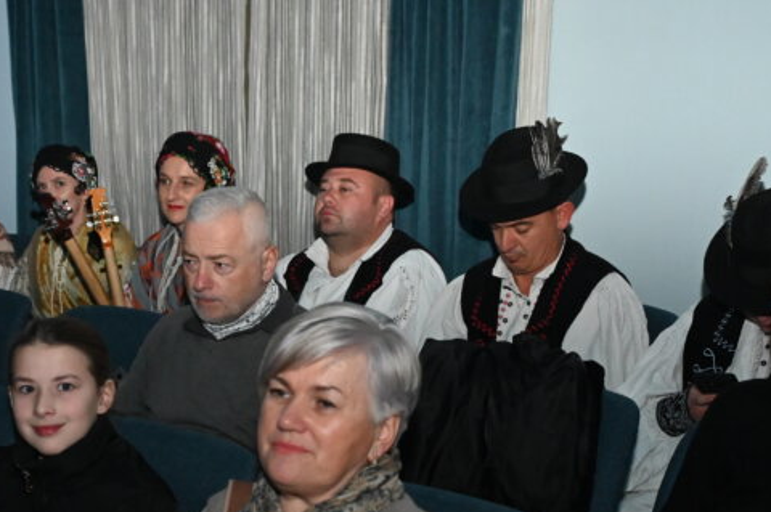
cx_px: 263
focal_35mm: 65
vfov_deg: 20.1
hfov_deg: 30.7
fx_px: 1392
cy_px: 530
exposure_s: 1/60
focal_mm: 30.5
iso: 6400
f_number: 4.5
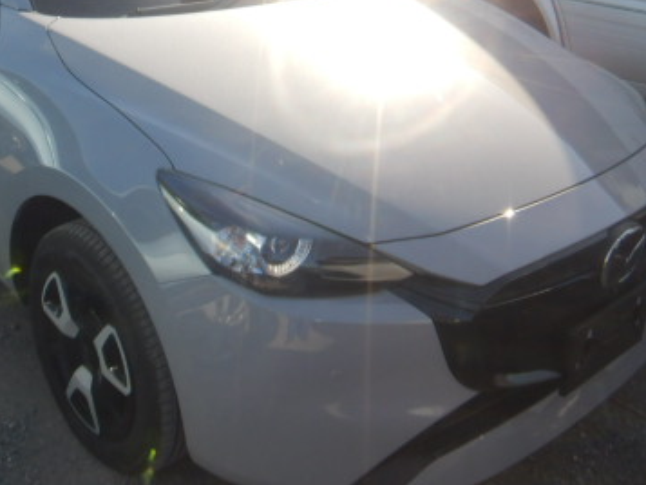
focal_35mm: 43
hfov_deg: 43.2
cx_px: 214
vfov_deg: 33.2
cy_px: 152
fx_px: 803
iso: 125
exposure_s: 1/250
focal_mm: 4.3
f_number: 2.8
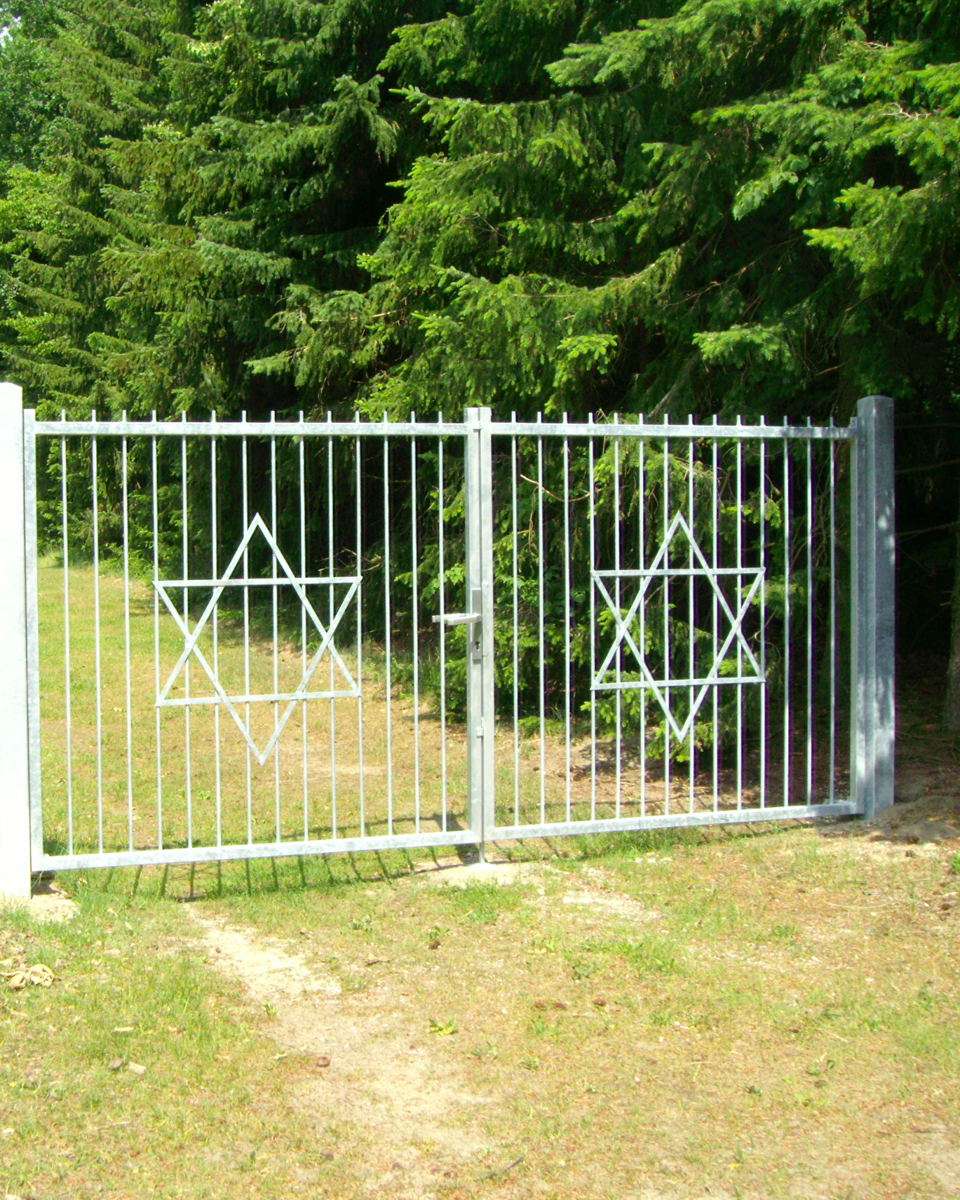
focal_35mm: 46
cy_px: 596
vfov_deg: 40.3
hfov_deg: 31.9
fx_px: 1634
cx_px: 198
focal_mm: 5.8
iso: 64
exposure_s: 1/294
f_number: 4.8
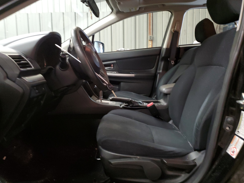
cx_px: 123
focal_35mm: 27
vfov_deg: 51.4
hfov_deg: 65.3
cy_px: 90
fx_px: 190
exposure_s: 1/17
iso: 307
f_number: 1.5
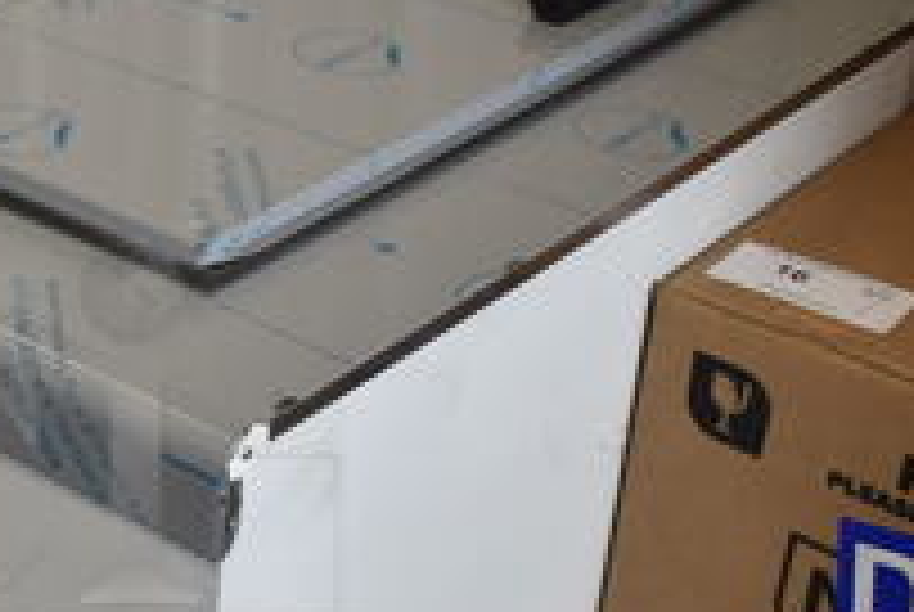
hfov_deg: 23.3
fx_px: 2059
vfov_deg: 16.8
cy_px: 472
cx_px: -131
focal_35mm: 81
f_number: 3.5
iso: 640
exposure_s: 1/250
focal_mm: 18
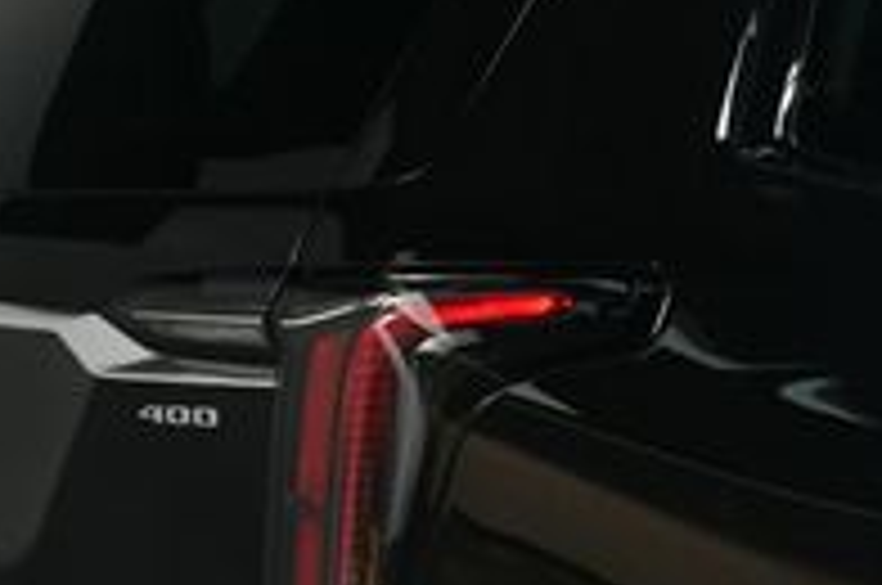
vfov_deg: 12.5
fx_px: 2642
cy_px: 572
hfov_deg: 18.3
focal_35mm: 108
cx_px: 936
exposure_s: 1/160
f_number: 10
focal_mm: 22
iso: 100
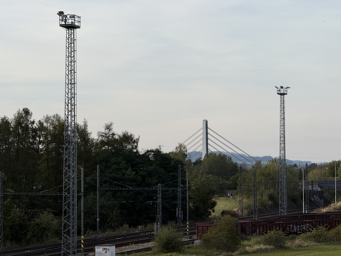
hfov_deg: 16.4
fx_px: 1182
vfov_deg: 12.3
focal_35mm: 120
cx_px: 170
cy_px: 128
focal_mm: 15.66
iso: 50
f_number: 2.8
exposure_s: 1/850
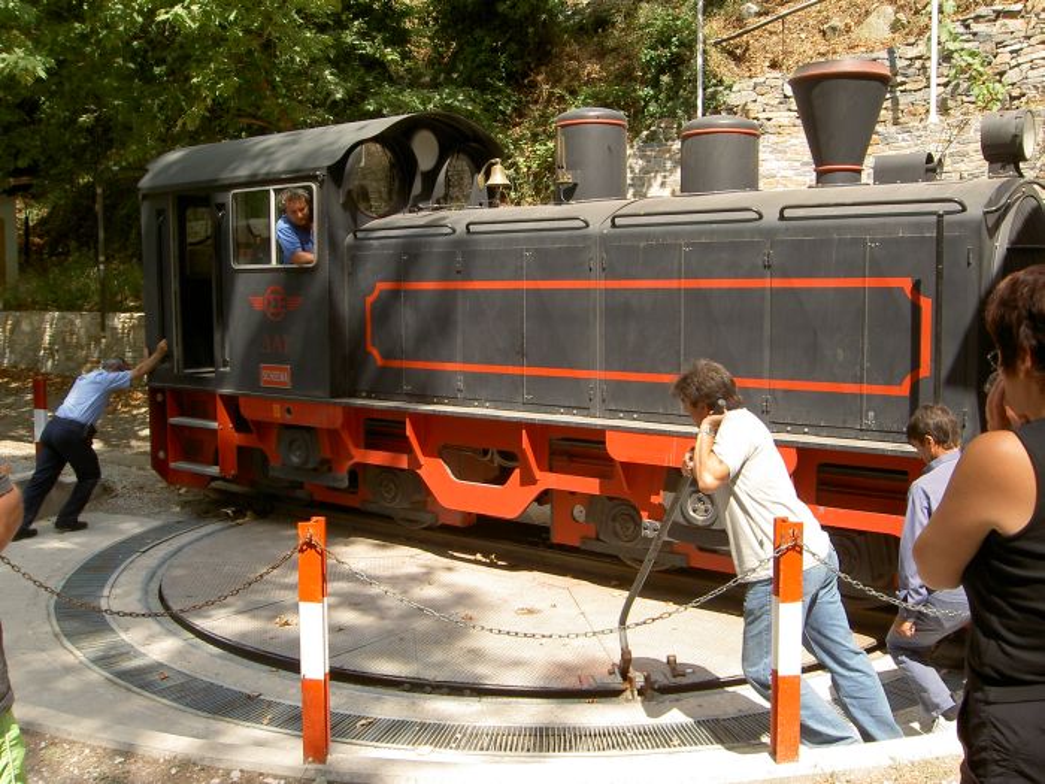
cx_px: 522
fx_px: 1026
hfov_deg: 54.0
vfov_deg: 41.8
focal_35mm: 34
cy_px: 392
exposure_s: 1/160
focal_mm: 5.6
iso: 50
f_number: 4.7
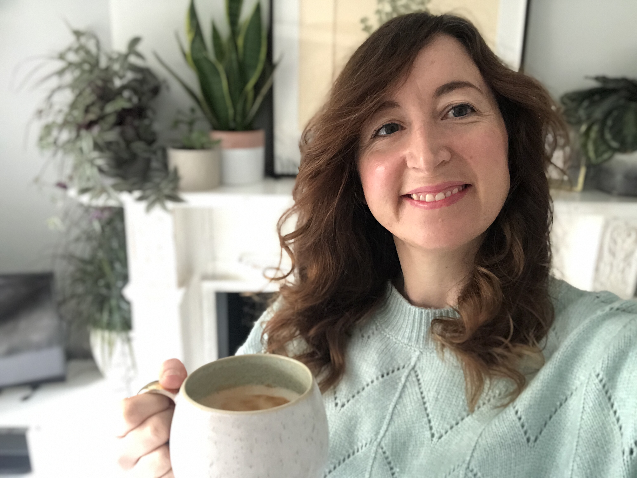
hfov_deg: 56.8
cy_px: 239
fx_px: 589
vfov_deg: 44.2
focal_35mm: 32
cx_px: 318
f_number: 2.2
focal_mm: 2.87
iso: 250
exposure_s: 1/15
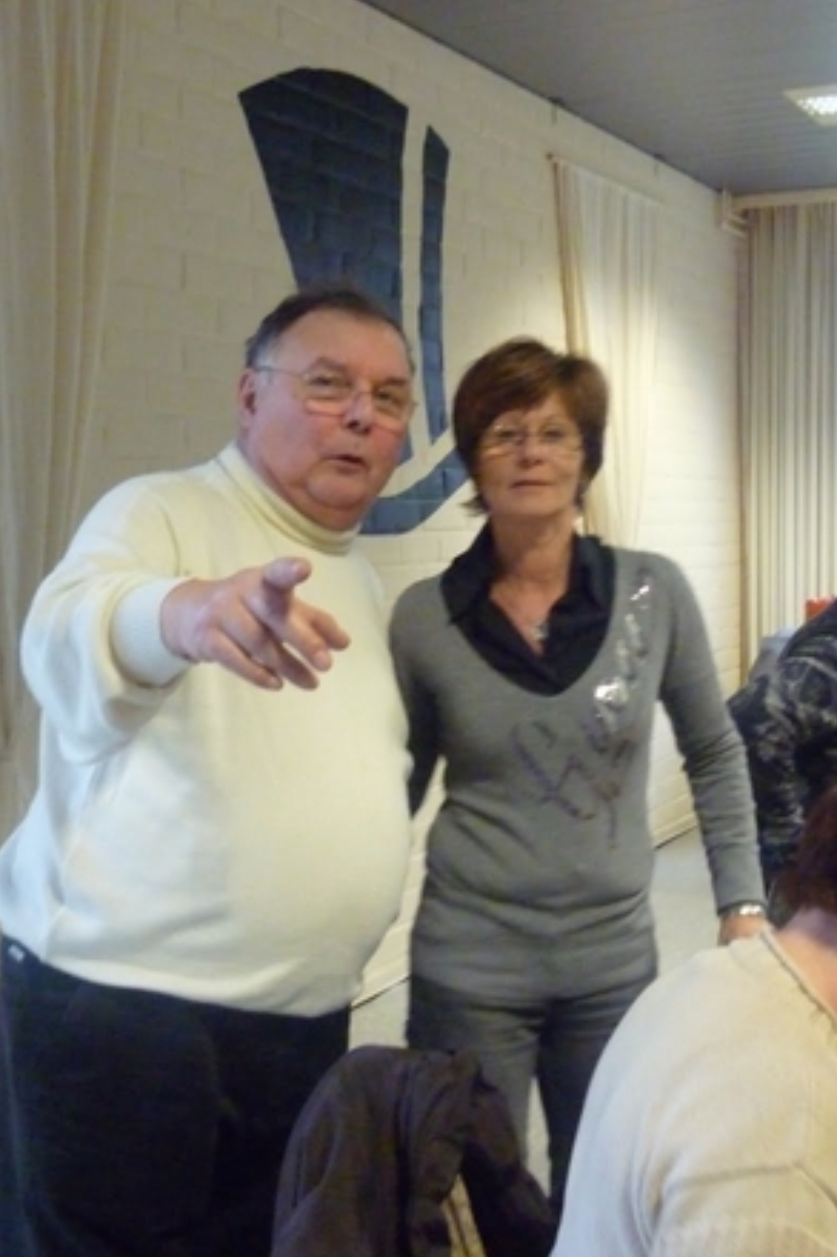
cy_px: 634
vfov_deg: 44.5
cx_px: 520
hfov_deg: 30.4
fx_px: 1536
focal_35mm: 44
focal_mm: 5.5
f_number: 2.8
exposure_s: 1/40
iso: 800
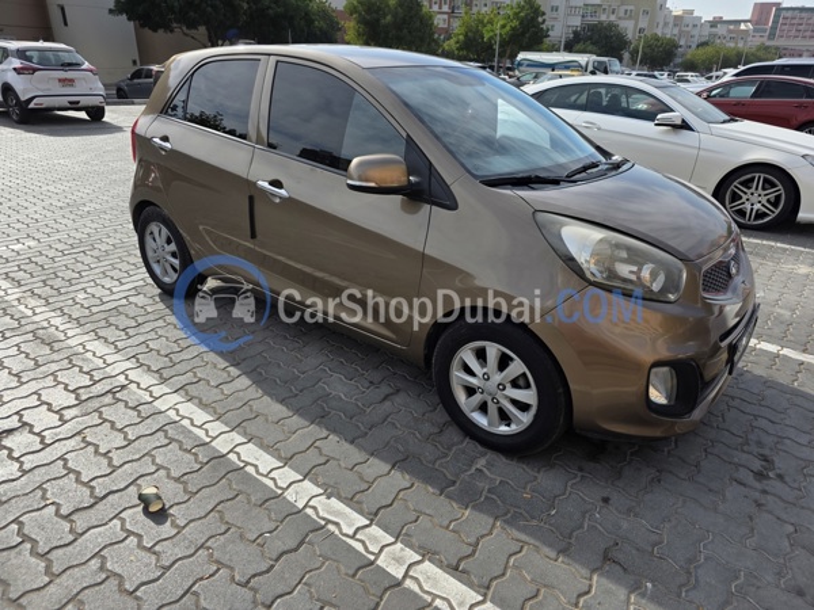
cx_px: 407
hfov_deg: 73.9
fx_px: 541
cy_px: 305
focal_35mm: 23
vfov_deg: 58.9
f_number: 1.7
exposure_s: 1/3598
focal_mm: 6.3
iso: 80
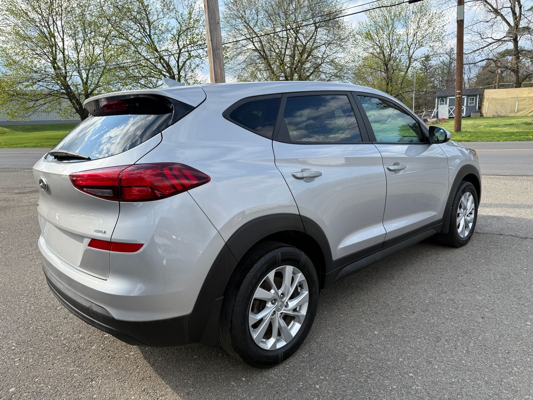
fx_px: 370
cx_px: 266
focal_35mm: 24
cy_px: 200
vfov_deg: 56.8
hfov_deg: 71.6
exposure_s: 1/1770
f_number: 1.78
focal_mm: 6.76
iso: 80
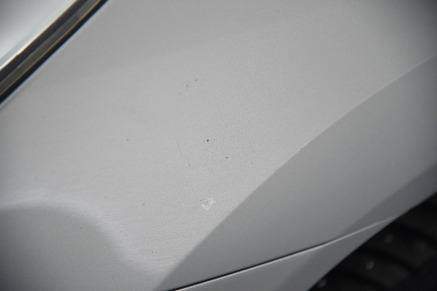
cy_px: 146
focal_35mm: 100
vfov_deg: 13.7
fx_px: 1214
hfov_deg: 20.4
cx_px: 218
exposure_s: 1/125
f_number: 4
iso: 4000
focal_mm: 100
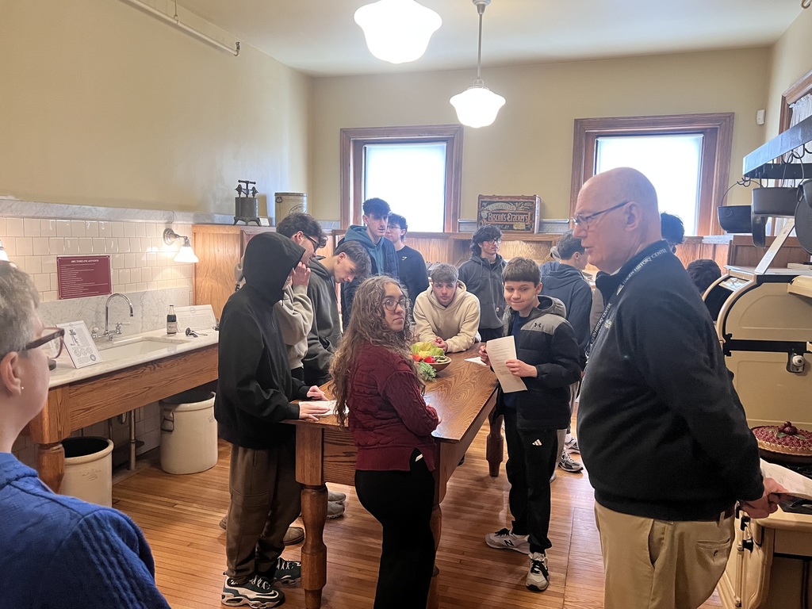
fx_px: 610
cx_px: 406
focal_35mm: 26
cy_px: 304
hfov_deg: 67.3
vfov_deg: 53.1
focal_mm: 5.7
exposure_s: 1/60
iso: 320
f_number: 1.5
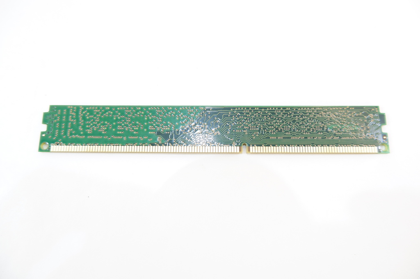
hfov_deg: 76.1
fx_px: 268
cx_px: 210
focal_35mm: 23
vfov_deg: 55.0
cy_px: 140
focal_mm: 15
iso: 200
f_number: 3.5
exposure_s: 1/50
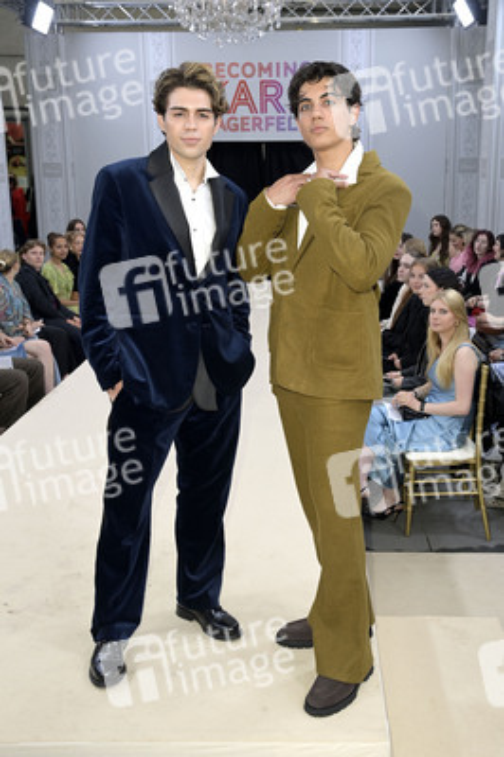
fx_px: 799
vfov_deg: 50.7
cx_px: 252
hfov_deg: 35.0
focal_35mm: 38
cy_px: 378
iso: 640
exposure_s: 1/250
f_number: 5.6
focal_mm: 38
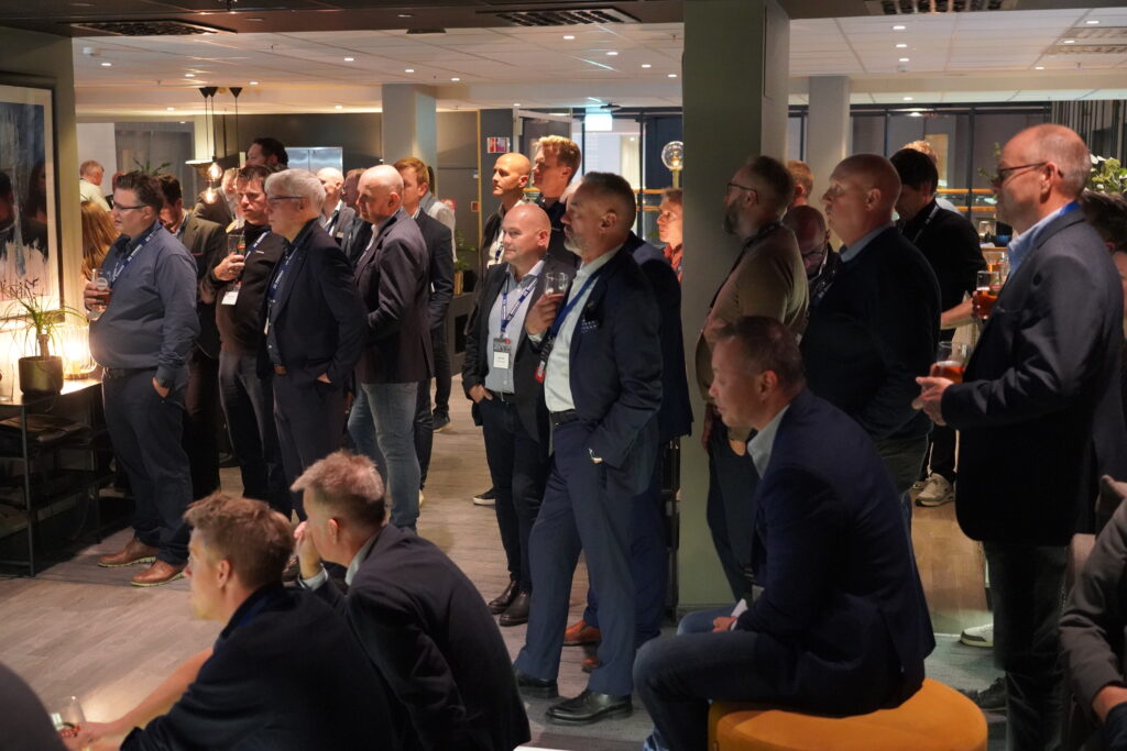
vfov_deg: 30.5
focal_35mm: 44
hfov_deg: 44.5
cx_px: 564
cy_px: 376
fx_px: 1378
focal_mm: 44
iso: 12800
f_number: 4
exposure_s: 1/40
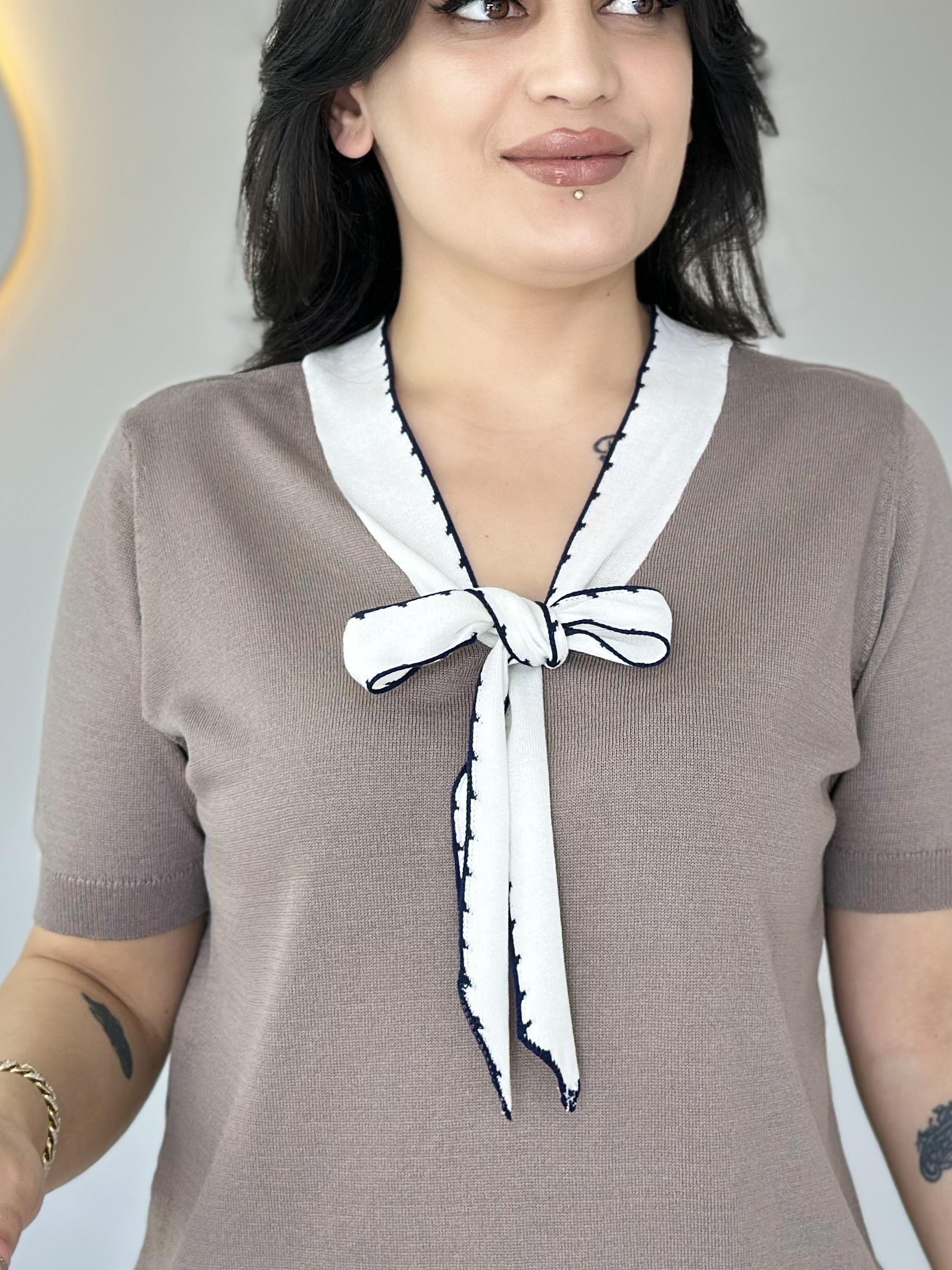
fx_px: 3044
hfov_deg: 17.8
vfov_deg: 23.6
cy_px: 645
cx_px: 596
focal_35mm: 83
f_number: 1.78
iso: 80
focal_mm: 6.86
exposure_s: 1/109
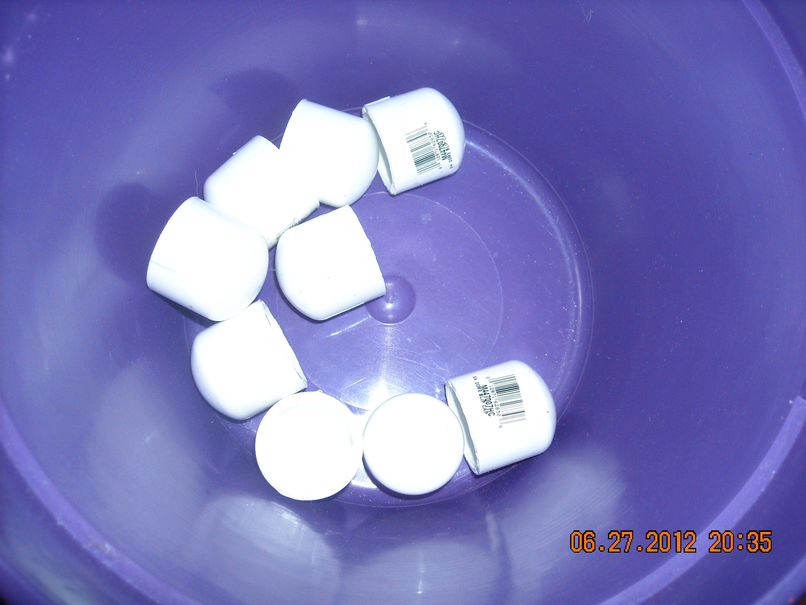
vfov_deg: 40.7
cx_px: 403
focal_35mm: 35
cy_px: 302
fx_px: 815
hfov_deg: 52.6
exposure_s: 1/60
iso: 200
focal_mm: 5.7
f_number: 2.8
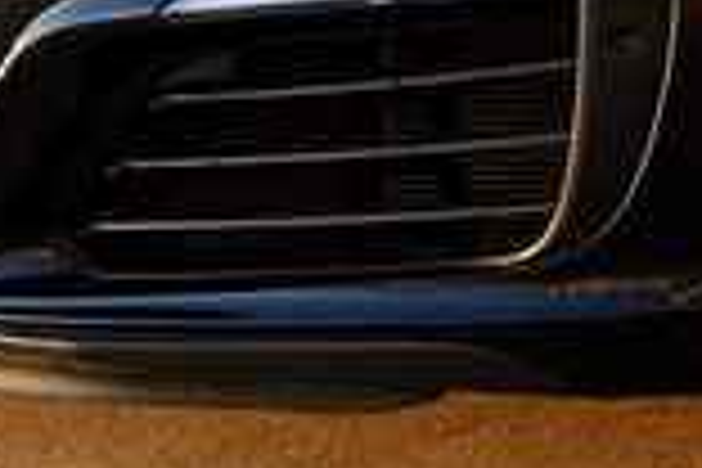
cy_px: -518
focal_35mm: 215
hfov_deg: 9.5
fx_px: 4192
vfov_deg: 6.2
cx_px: 742
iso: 160
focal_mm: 31
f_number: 4.2
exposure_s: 1/60
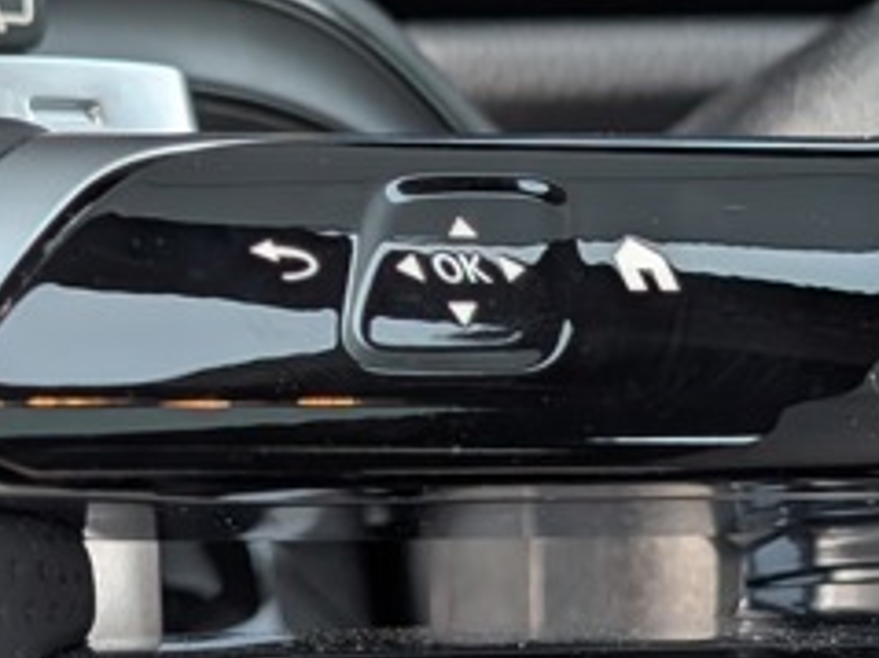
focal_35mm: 164
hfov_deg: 12.0
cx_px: 658
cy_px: 364
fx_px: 4162
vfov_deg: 9.0
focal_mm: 6.9
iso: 112
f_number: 1.68
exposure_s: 1/223
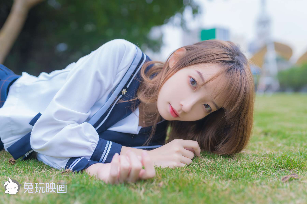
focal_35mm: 35
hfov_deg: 54.4
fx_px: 298
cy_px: 102
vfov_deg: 37.9
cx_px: 154
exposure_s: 1/500
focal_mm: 35
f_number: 2
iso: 100
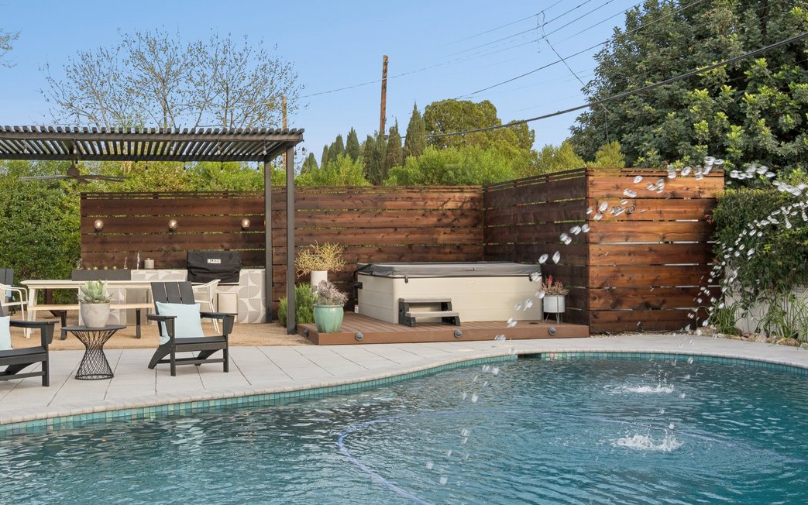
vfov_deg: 32.0
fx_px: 881
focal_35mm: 40
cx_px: 308
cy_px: 273
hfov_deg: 48.9
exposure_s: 1/200
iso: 320
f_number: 8
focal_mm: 20
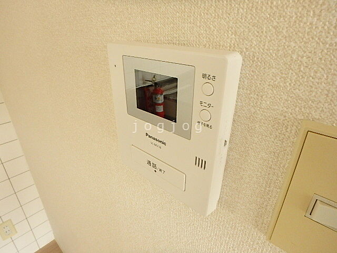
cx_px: 168
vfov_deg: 63.4
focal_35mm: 21
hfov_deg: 79.0
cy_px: 126
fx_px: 204
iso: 500
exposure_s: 1/30
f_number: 3.5
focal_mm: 3.7
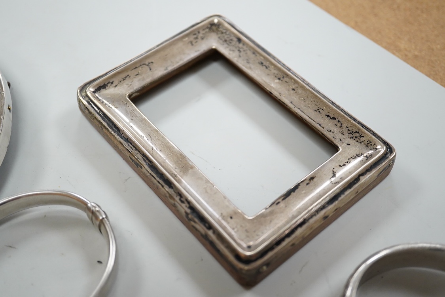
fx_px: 556
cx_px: 222
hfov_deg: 43.6
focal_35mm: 45
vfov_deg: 29.9
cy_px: 148
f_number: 4
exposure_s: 1/400
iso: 2500
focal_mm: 30
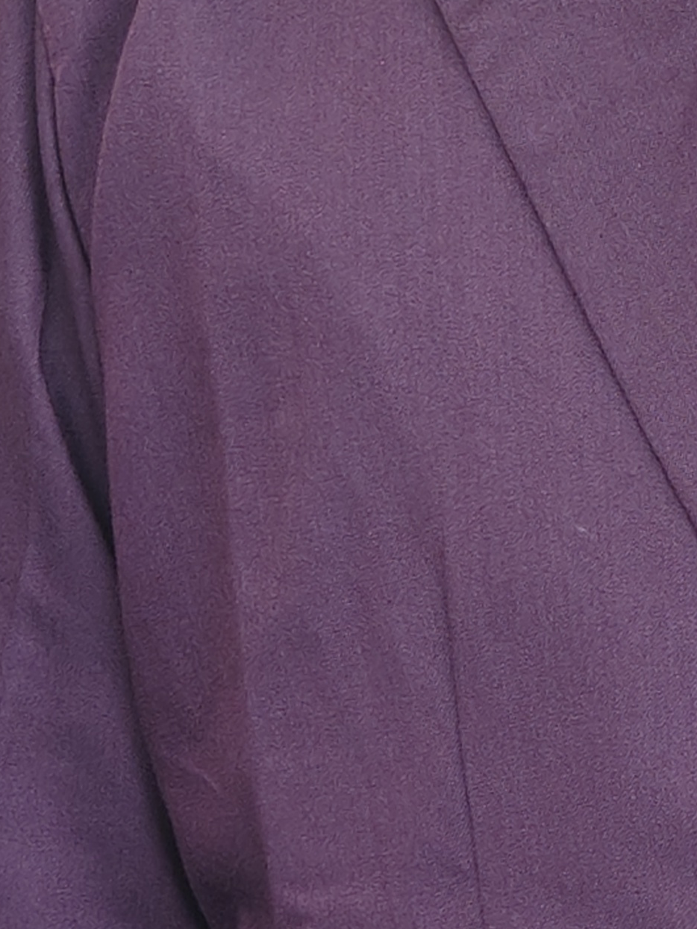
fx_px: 11038
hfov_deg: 3.6
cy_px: -497
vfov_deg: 4.8
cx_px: 1080
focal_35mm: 411
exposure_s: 1/100
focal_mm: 13.3
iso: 239
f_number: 2.55
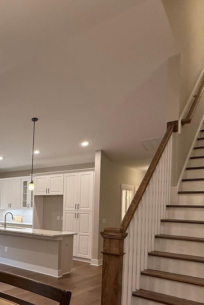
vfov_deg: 60.3
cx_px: -73
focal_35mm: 30
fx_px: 255
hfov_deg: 31.4
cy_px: 207
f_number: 2.2
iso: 320
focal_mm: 2.22
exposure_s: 1/120
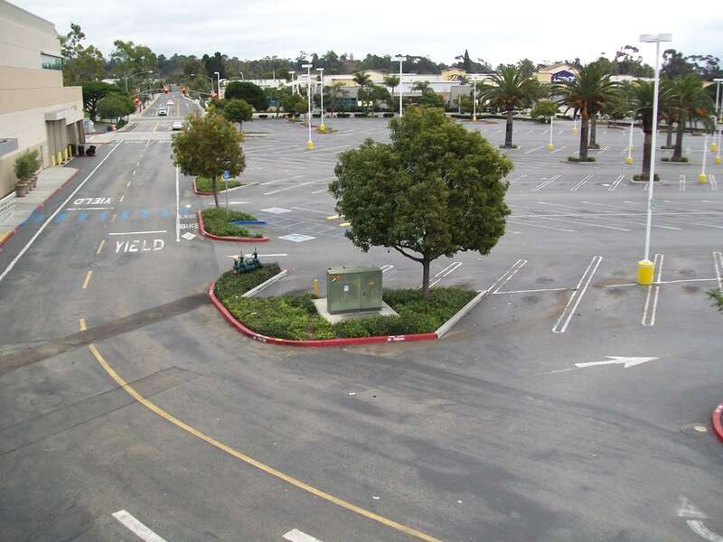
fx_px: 752
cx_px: 362
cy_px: 271
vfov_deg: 39.7
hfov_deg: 51.4
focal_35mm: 36
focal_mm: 6
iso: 160
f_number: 2.7
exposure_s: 1/50
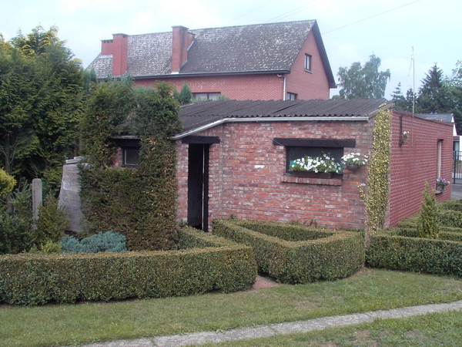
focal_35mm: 43
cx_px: 231
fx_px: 574
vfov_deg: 33.6
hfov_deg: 43.9
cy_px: 174
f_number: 4.5
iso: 70
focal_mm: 6.6
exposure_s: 1/210
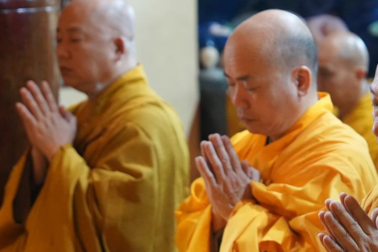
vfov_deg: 7.8
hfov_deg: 11.7
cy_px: 151
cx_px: 277
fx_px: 1837
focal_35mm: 175
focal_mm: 70
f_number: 2.8
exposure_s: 1/100
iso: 6400
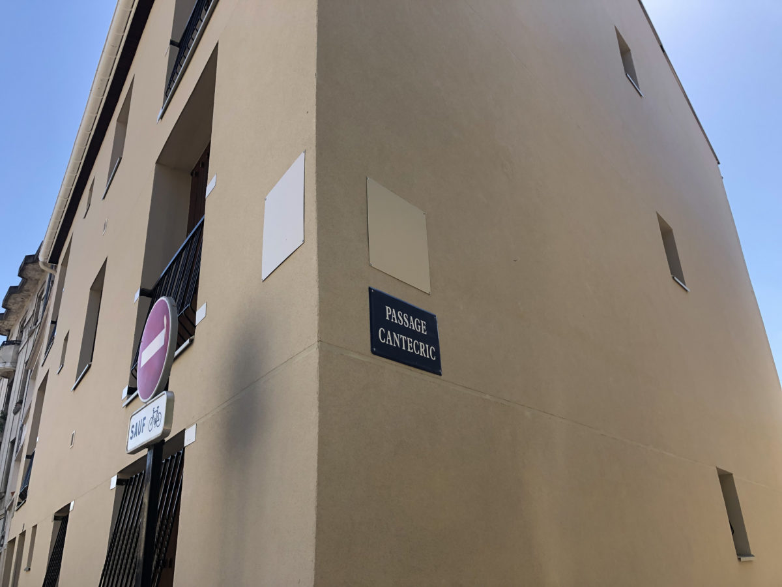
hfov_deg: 63.4
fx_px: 633
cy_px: 294
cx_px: 391
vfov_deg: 49.7
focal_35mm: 28
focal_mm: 3.99
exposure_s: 1/1043
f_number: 1.8
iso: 20
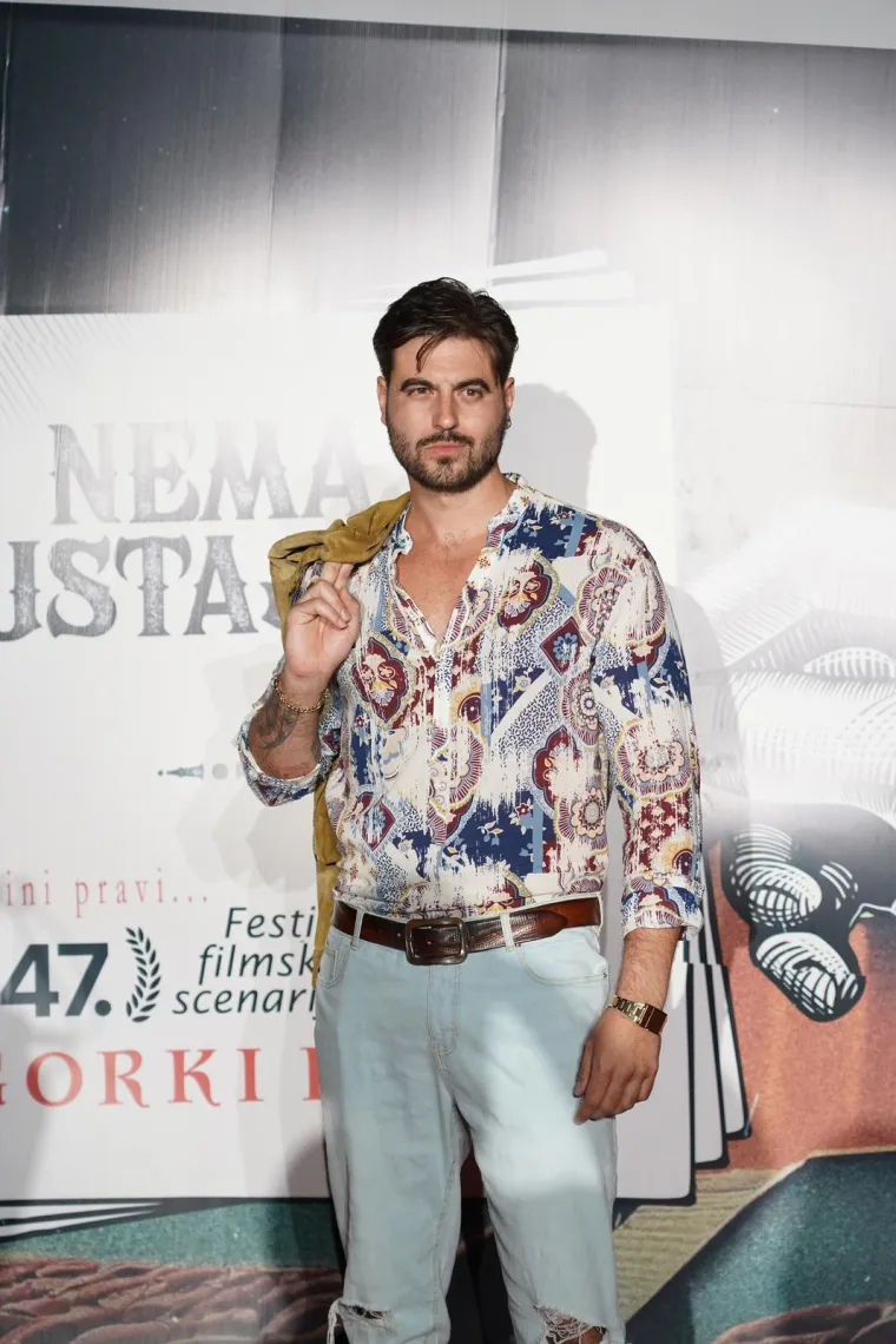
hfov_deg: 16.7
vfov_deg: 24.8
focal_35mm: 82
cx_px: 448
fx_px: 3061
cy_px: 672
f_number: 4
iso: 3200
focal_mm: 82
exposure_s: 1/500
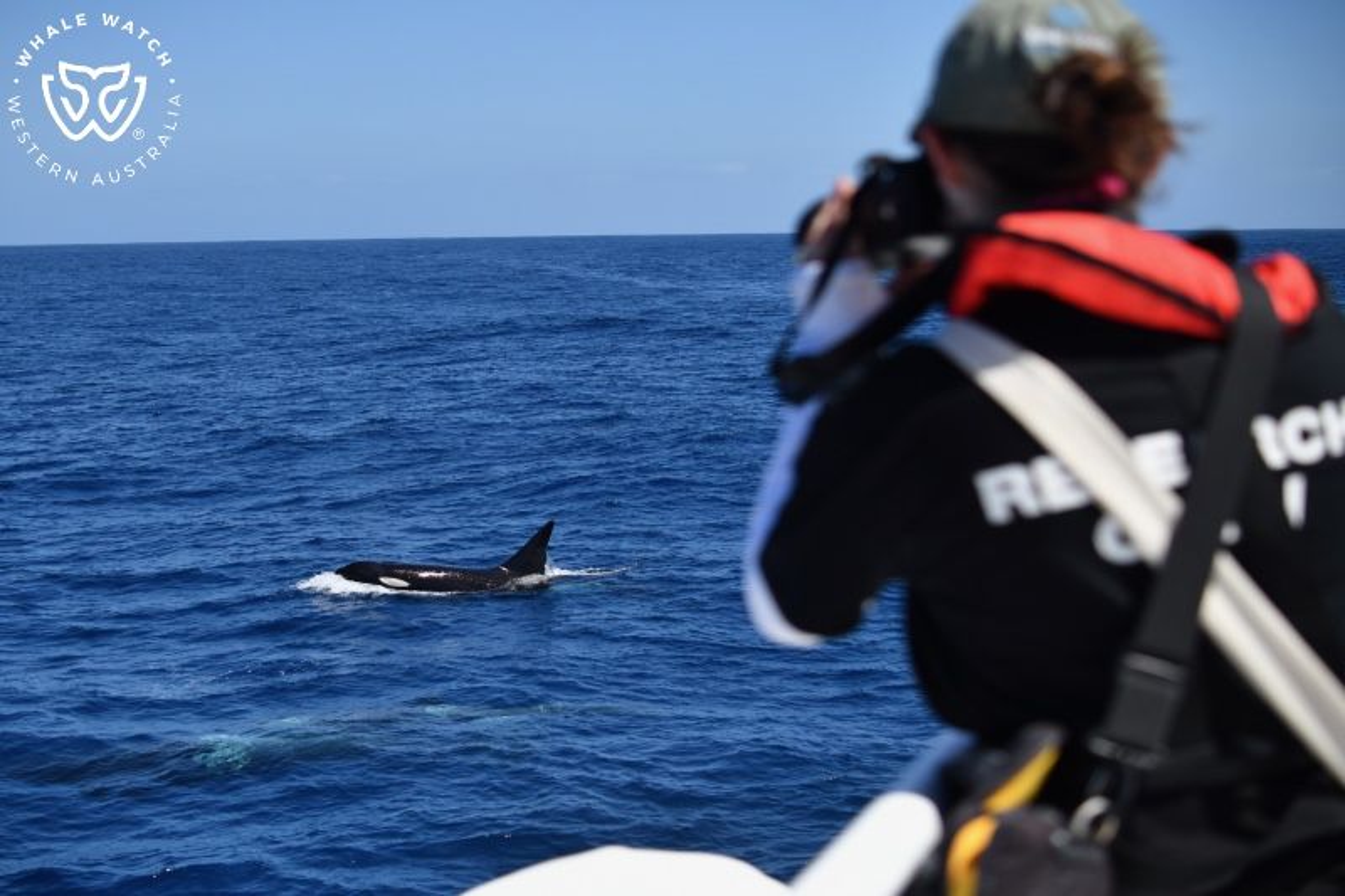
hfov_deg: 33.4
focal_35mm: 60
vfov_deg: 22.6
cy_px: 448
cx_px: 672
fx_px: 2241
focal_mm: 60
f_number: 5
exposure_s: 1/8000
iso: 800
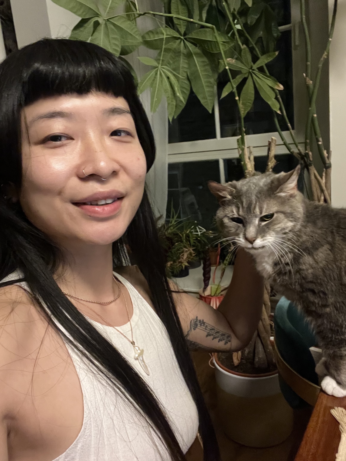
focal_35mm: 30
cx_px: 173
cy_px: 230
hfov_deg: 46.8
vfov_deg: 60.0
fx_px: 400
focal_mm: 2.71
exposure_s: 1/17
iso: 640
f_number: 2.2
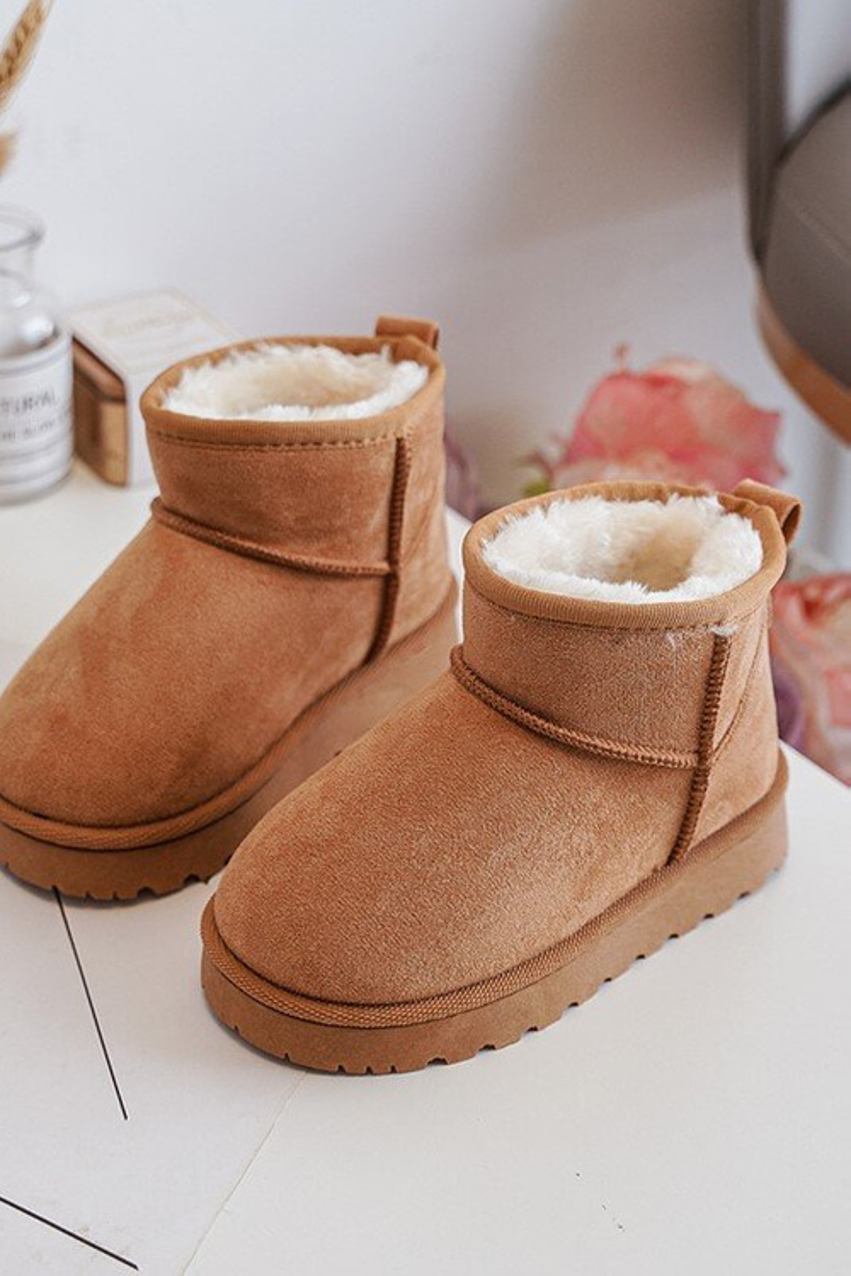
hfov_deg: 30.5
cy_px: 638
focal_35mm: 44
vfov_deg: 44.5
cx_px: 426
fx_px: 1560
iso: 500
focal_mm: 44
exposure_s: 1/100
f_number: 4
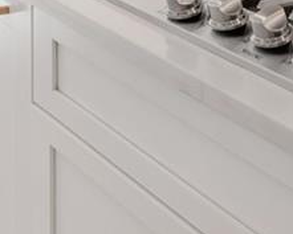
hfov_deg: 20.0
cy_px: -233
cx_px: 62
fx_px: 824
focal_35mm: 95
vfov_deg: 13.8
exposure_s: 1/250
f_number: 9
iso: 320
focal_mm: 14
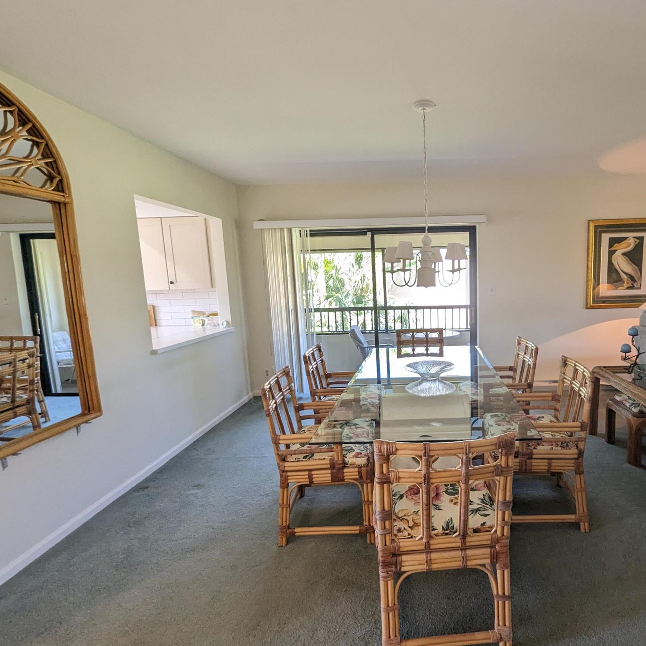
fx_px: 338
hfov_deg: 85.2
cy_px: 321
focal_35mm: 16
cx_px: 415
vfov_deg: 87.4
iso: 165
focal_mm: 1.95
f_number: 2.2
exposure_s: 1/60
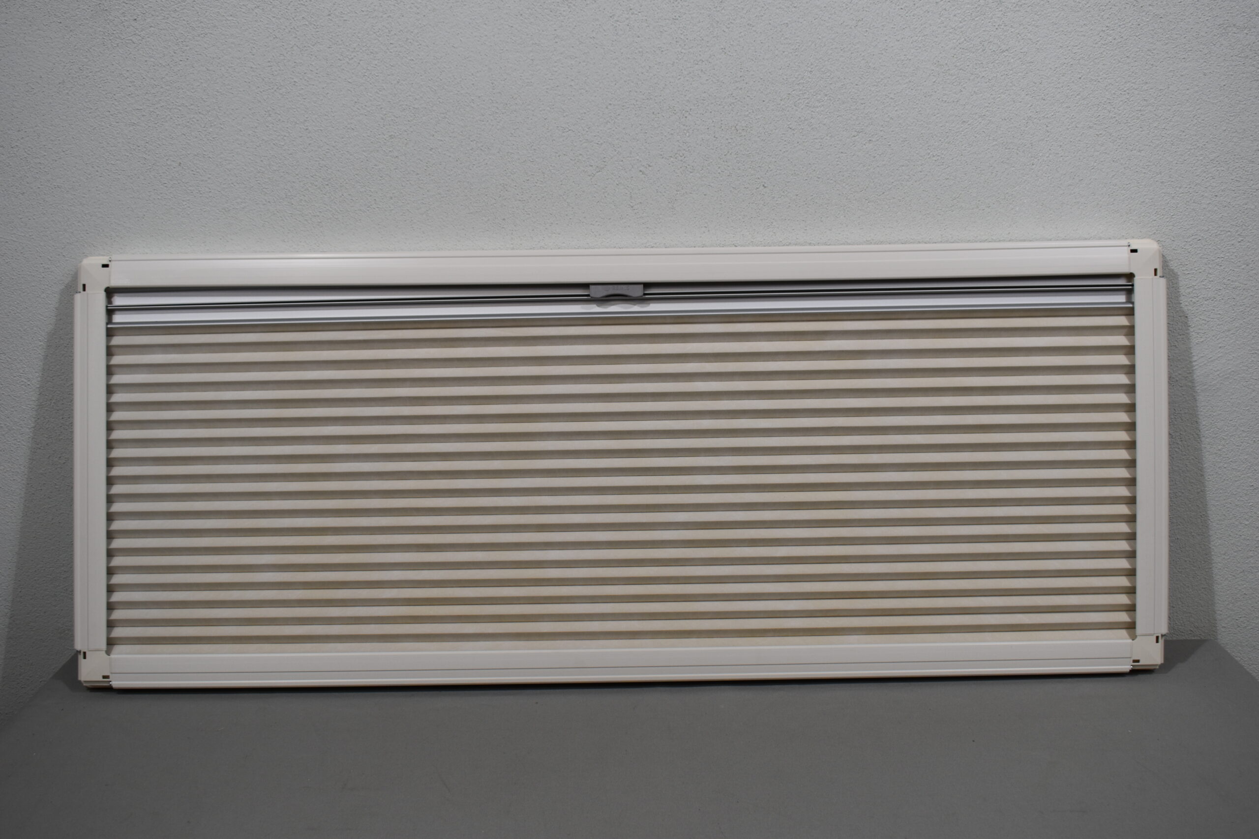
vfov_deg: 35.5
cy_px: 420
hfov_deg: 51.3
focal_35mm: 38
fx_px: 1311
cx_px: 630
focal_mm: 25
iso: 250
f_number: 5.6
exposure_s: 1/125
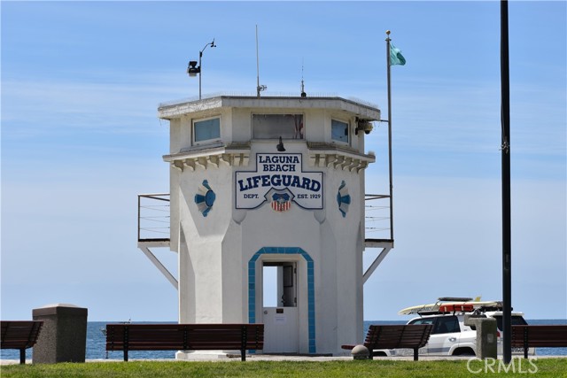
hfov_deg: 19.5
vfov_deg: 13.0
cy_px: 189
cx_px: 284
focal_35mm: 105
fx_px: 1654
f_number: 8
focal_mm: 70
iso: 100
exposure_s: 1/500
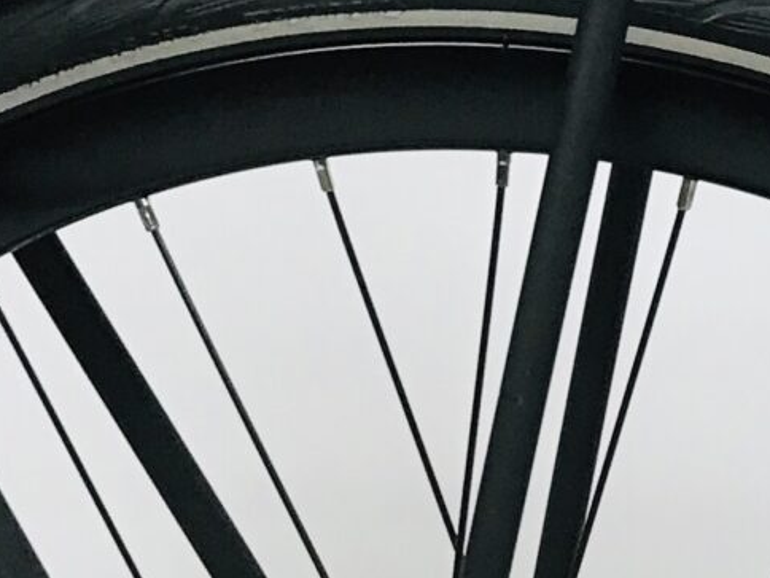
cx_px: 958
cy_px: 938
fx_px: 3292
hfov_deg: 13.0
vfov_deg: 9.7
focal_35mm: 148
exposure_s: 1/33
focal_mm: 3.99
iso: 32
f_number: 1.8
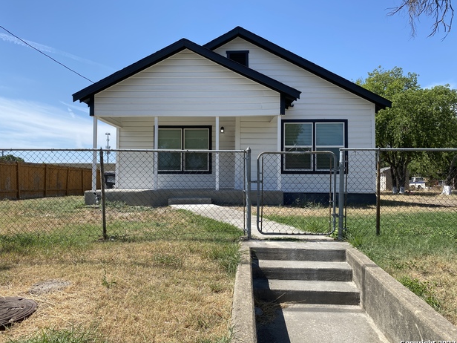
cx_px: 220
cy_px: 177
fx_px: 356
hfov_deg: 65.3
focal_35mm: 27
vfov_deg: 51.3
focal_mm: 4.25
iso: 32
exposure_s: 1/2625
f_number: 1.8
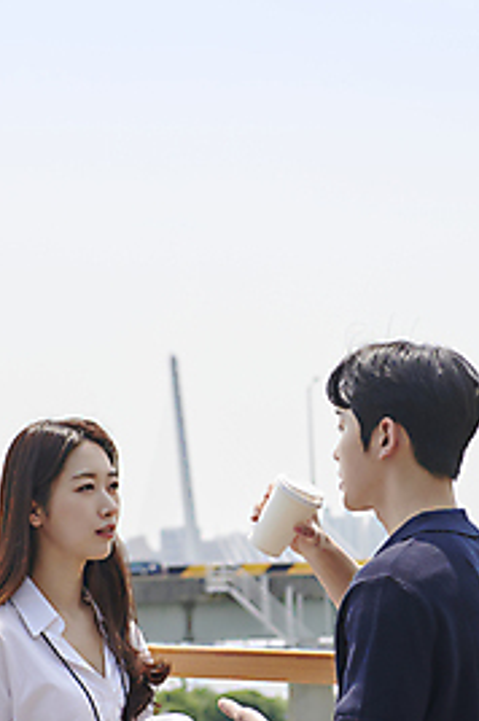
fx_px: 2061
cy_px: 395
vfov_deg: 19.8
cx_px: 231
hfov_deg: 13.3
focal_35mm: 103
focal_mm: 58
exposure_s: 1/800
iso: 160
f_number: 4.5
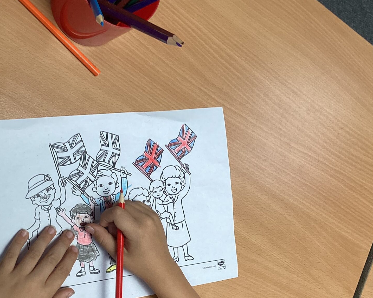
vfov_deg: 27.8
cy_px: 210
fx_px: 596
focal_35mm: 54
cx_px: 131
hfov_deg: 34.5
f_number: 2.4
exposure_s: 1/100
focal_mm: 3.3
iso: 50
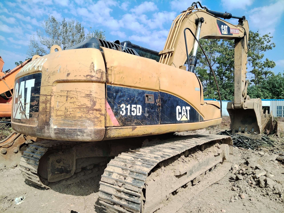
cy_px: 106
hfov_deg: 67.3
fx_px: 213
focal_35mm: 26
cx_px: 142
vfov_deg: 53.1
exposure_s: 1/1250
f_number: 1.8
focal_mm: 4.25
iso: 100
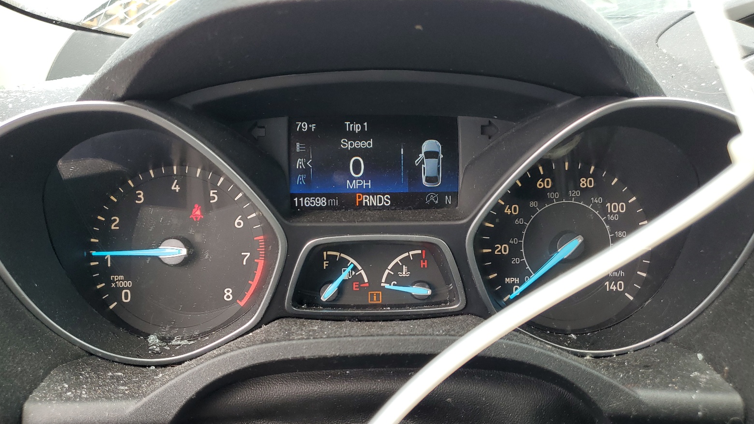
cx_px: 371
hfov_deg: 66.1
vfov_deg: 40.2
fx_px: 580
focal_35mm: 29
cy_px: 227
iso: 50
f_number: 1.5
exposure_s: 1/185
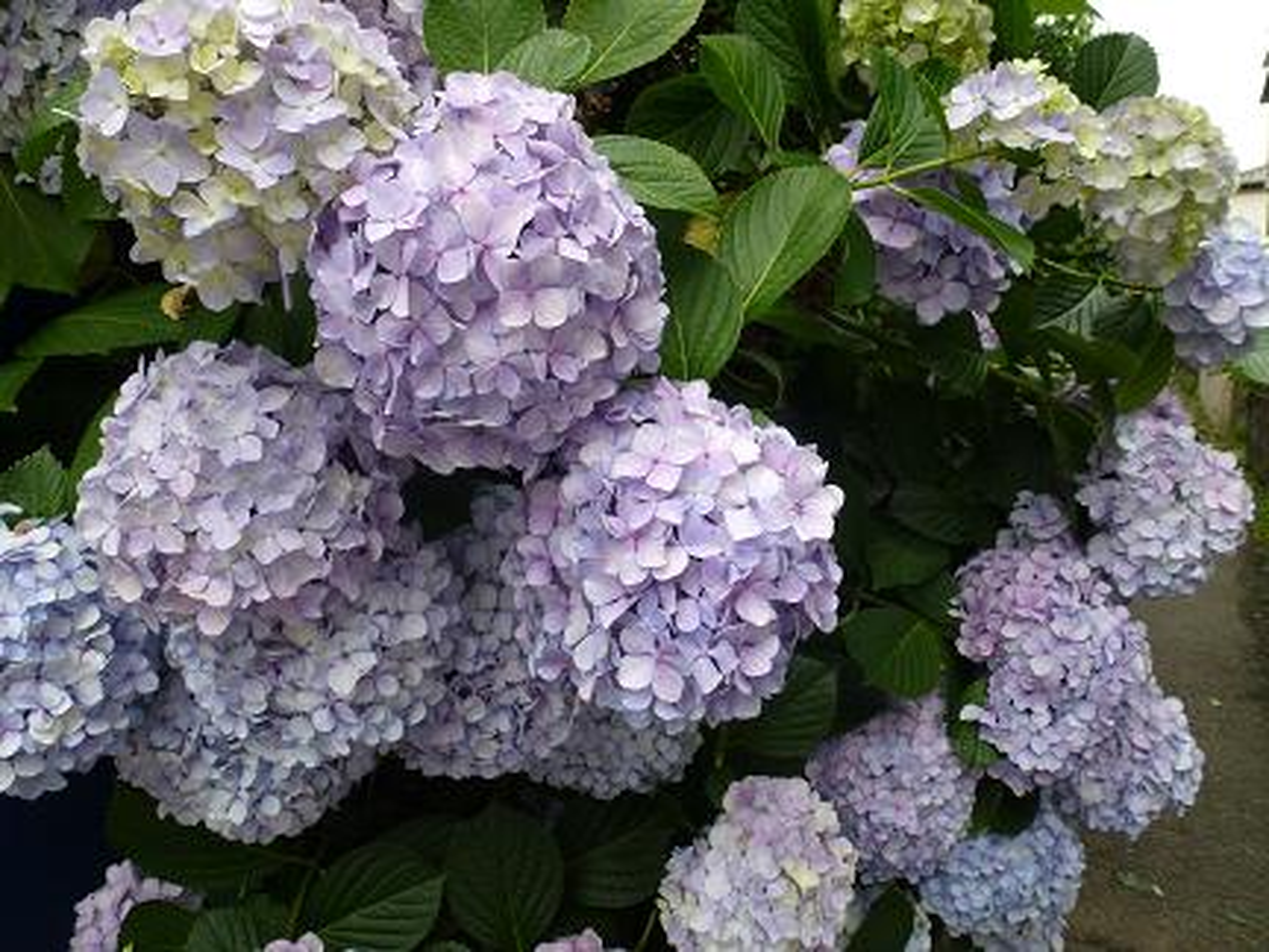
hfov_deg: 71.6
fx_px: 880
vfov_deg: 56.8
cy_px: 476
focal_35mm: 24
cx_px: 634
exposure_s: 1/160
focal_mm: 4.3
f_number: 4
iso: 100
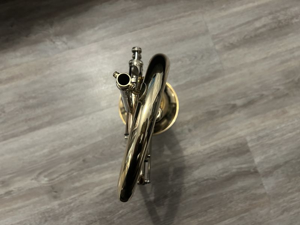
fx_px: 225
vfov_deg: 53.1
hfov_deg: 67.3
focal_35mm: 26
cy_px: 112
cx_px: 150
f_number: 1.5
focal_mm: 5.7
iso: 400
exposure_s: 1/33
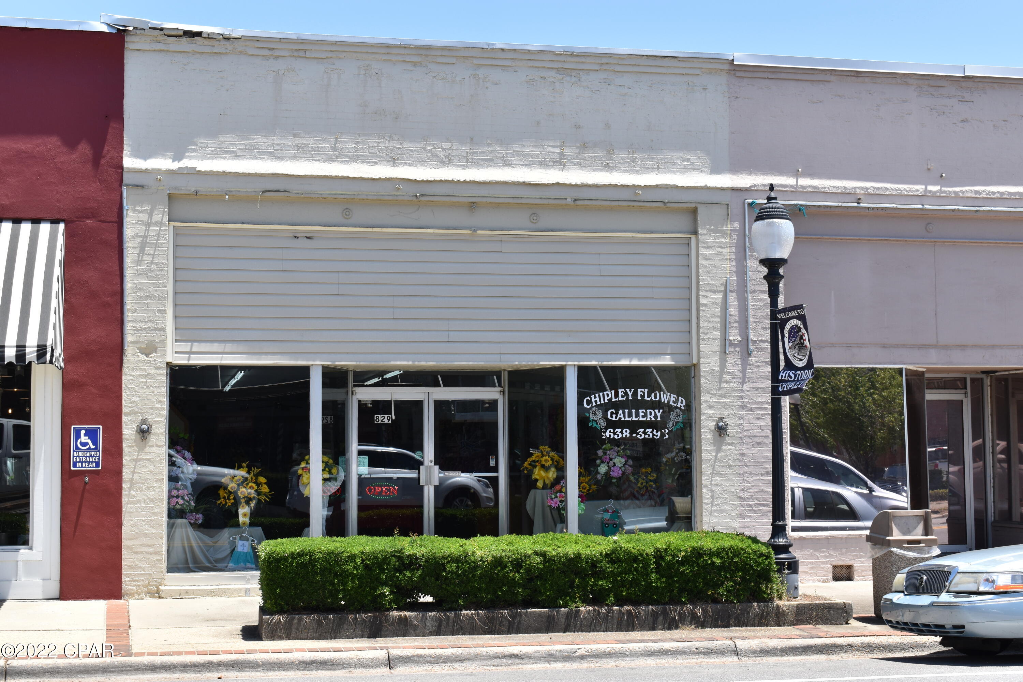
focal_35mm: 52
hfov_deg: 37.9
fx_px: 1492
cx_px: 512
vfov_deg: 25.8
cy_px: 341
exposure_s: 1/320
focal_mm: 35
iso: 200
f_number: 9
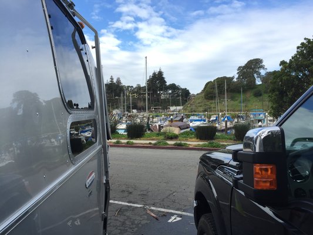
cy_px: 118
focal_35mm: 29
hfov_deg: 61.6
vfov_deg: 48.2
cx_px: 156
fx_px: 262
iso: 32
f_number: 2.2
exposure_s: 1/860
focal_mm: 4.15
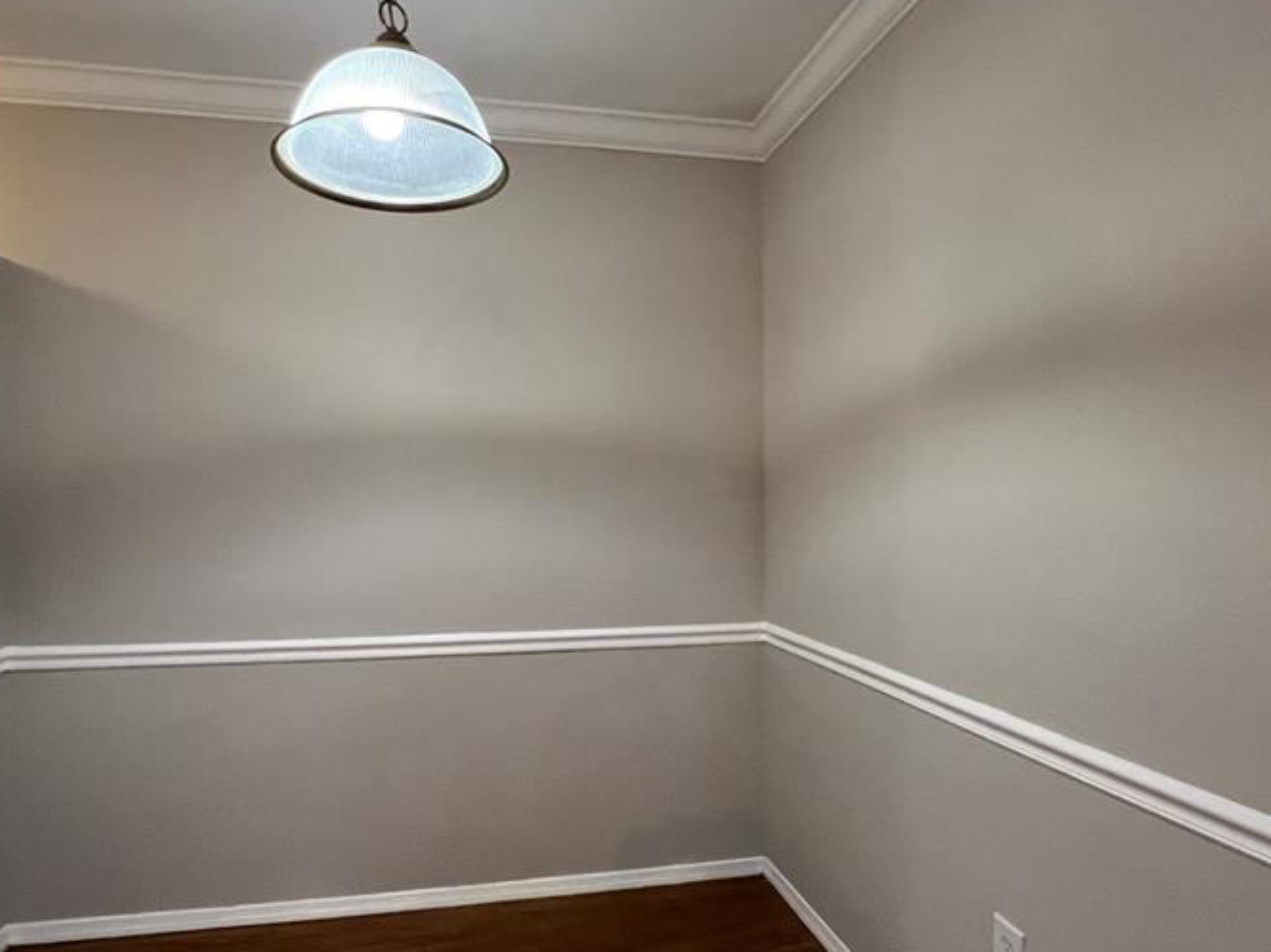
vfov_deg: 65.9
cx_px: 584
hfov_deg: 81.6
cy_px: 500
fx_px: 734
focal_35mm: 20
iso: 400
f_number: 1.8
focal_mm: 1.57
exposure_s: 1/60
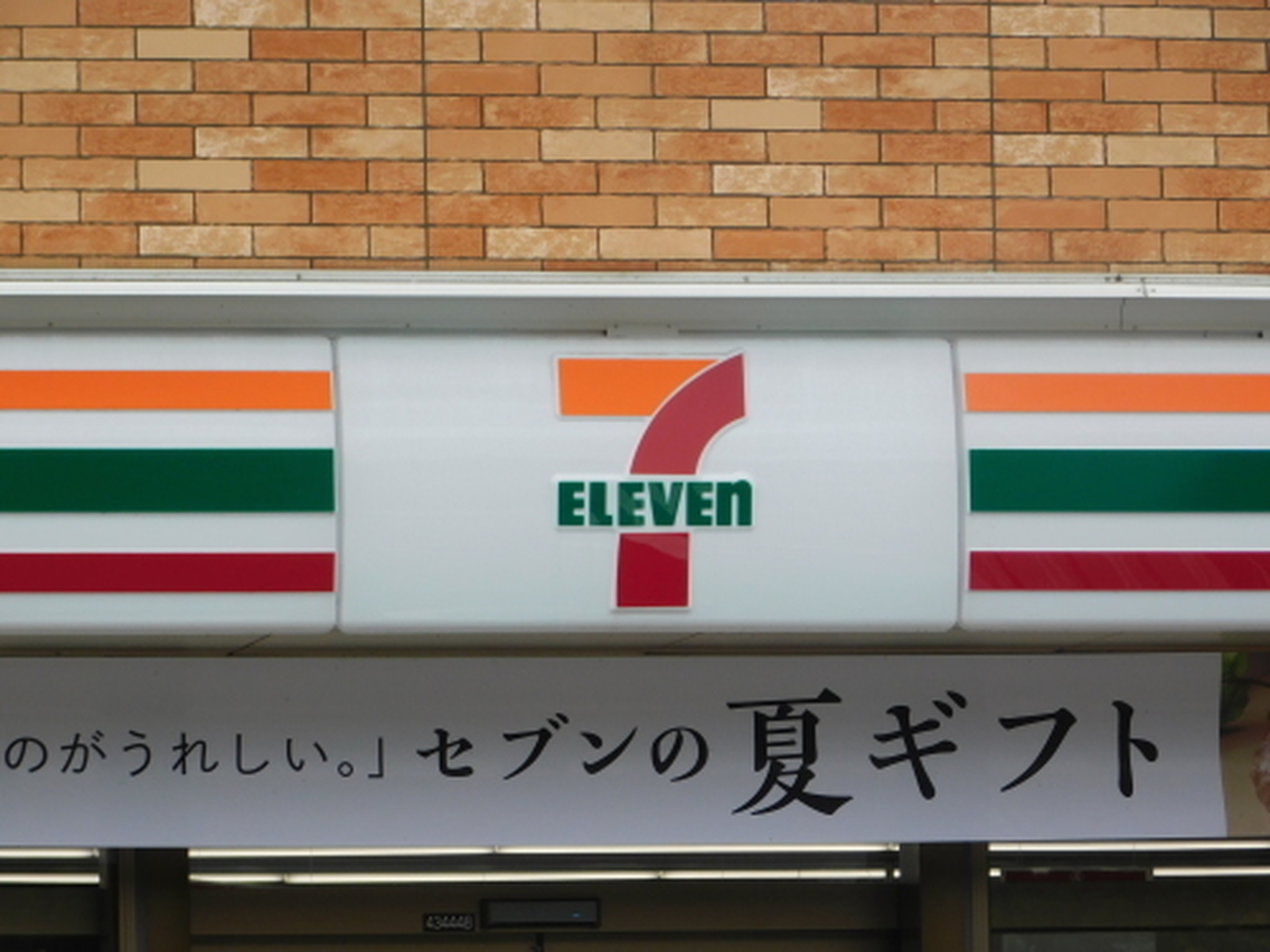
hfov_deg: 8.5
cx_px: 635
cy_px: 476
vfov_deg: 6.4
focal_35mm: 232
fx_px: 8512
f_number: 5.6
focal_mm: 41.3
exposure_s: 1/320
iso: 125
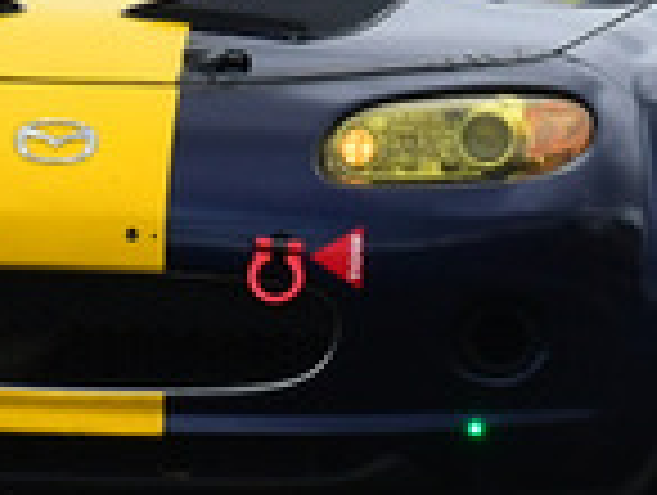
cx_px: 122
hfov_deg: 0.5
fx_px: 75131
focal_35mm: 3952
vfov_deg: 0.4
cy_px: -81
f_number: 11
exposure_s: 1/640
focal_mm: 500
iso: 800
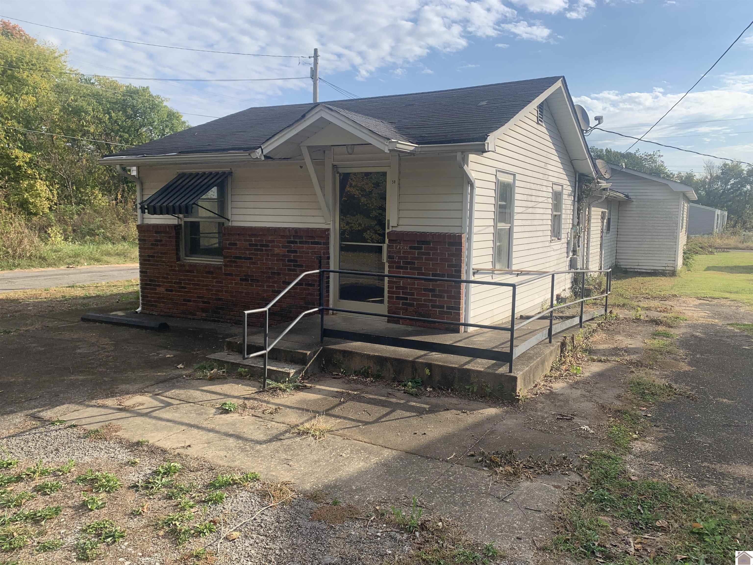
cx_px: 376
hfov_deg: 67.3
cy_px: 282
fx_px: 566
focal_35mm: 26
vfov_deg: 53.1
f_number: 1.8
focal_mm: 4.25
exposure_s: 1/1845
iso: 25
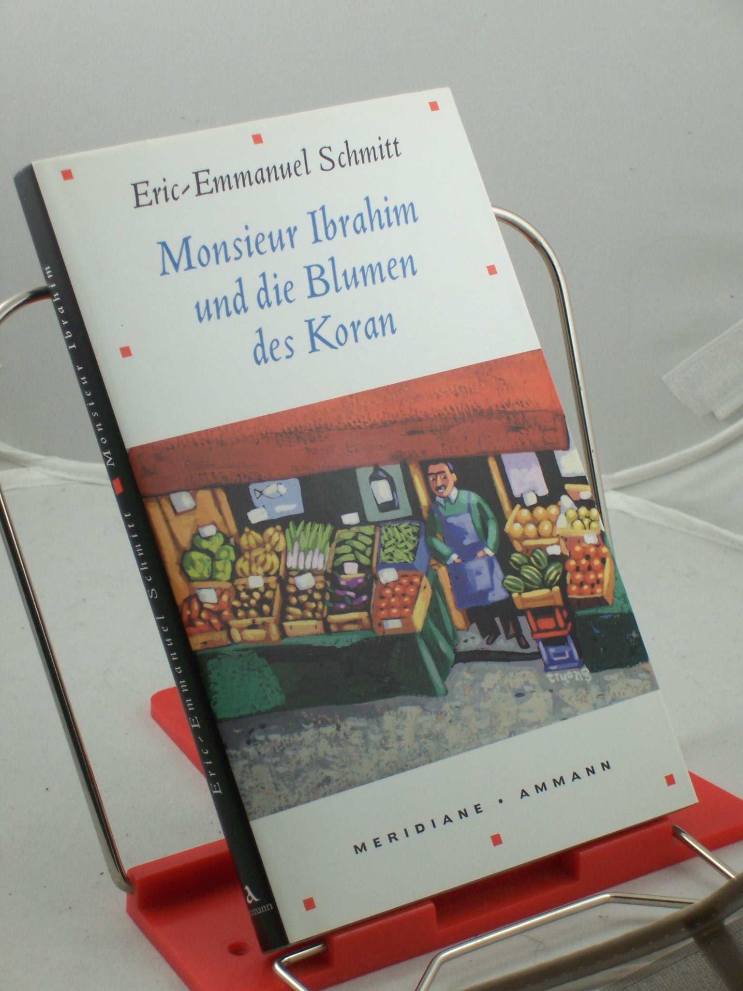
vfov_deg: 19.3
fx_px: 2919
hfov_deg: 14.5
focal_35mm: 102
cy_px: 496
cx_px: 372
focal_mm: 16.8
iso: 125
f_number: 4.6
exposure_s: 1/100
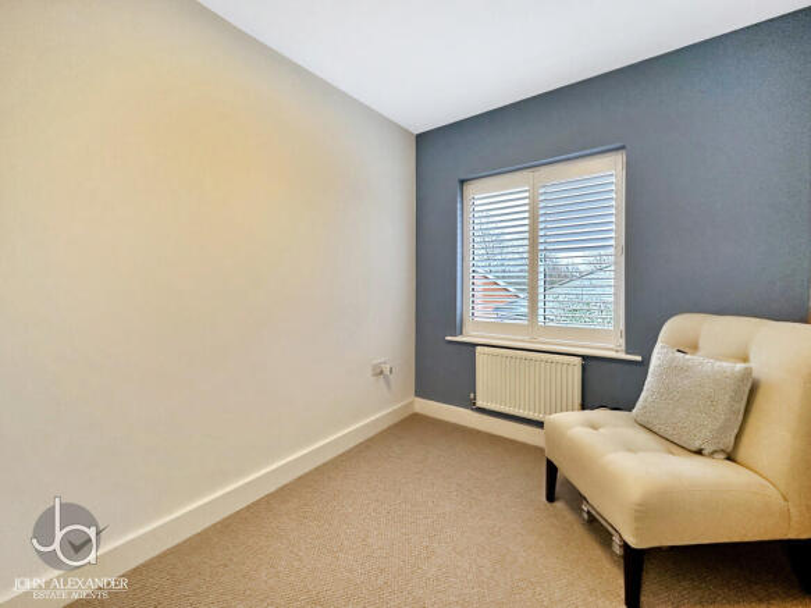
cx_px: 406
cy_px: 304
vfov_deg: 85.7
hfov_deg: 102.1
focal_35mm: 14
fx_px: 328
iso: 320
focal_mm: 2.22
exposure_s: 1/91
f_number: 2.2
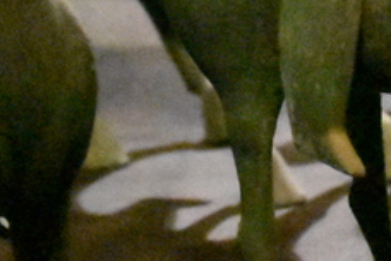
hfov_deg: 3.7
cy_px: -183
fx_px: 6006
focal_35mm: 553
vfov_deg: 2.5
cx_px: 547
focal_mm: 70
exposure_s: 1/50
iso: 25600
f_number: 4.5
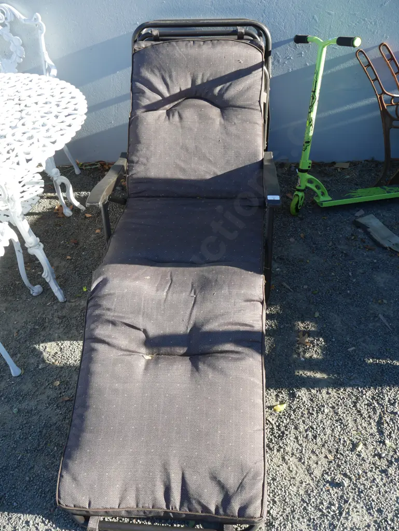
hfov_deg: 49.8
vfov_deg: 63.4
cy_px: 266
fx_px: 430
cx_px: 200
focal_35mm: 28
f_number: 5
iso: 200
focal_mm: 14
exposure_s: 1/200
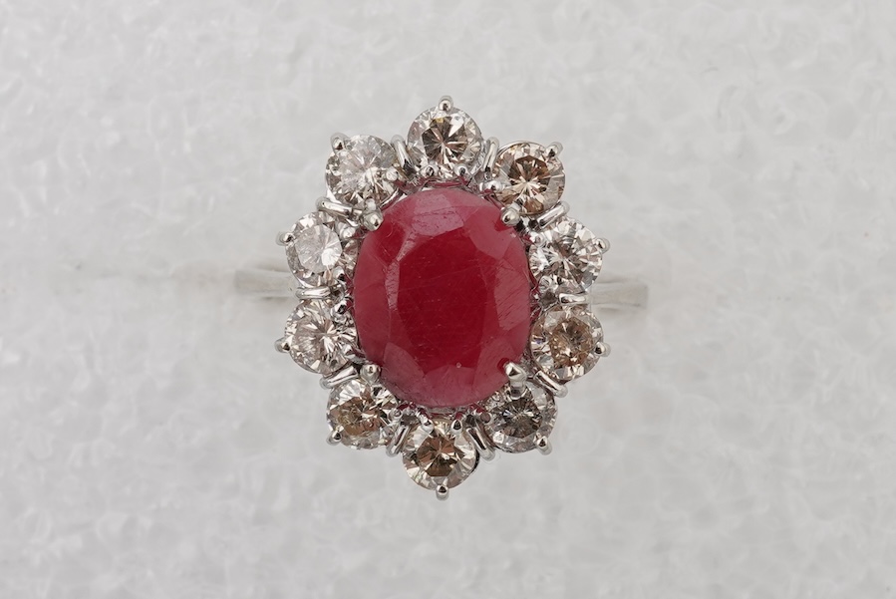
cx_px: 448
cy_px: 300
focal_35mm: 45
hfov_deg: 43.6
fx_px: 1121
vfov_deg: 29.9
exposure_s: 1/125
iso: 400
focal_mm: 30
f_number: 22
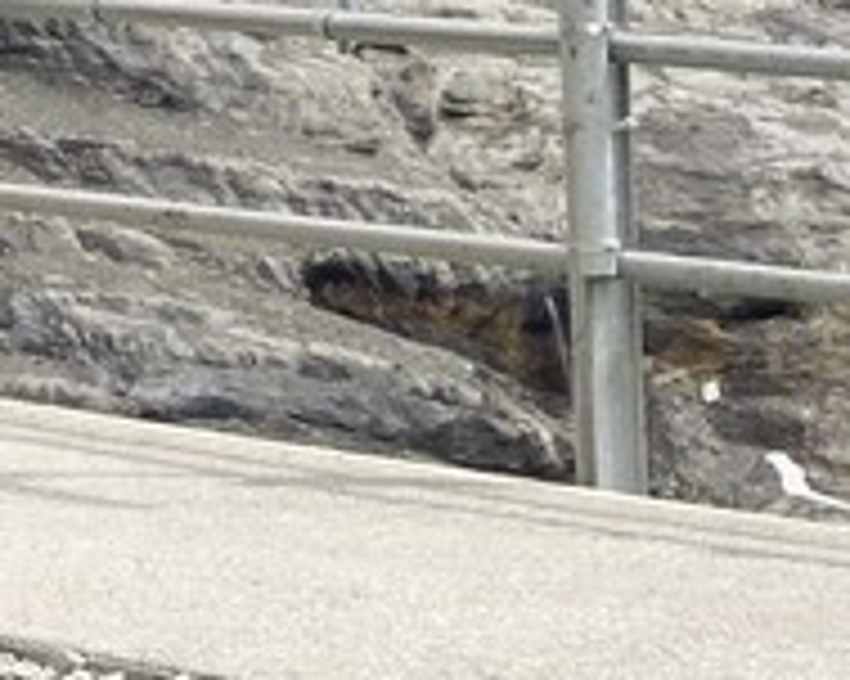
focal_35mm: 334
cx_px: -1943
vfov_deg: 4.5
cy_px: -964
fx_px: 8398
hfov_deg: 5.4
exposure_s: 1/250
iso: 100
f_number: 7.6
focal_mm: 28
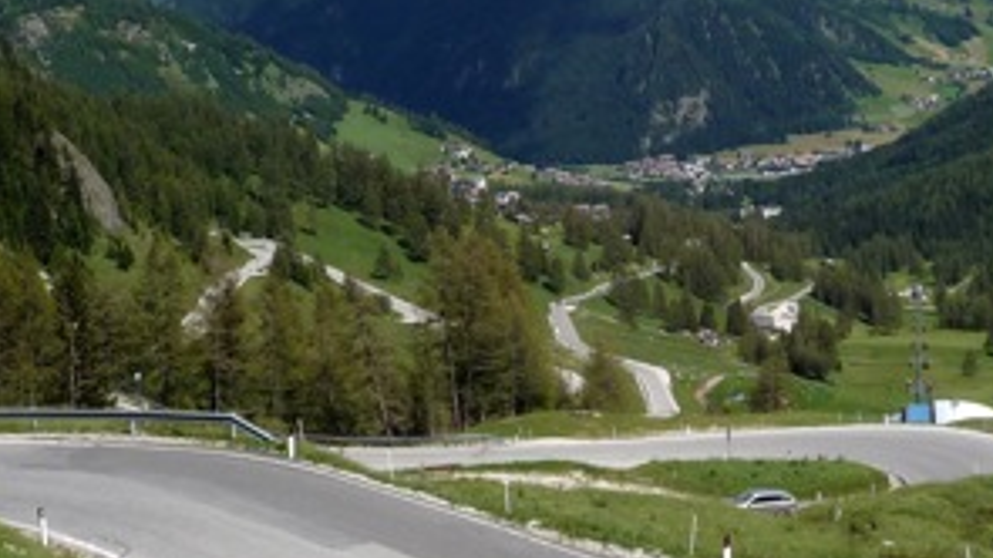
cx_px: 666
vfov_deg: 16.7
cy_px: 44
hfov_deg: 29.5
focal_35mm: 71
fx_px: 1870
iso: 100
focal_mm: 5
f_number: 8
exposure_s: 1/250
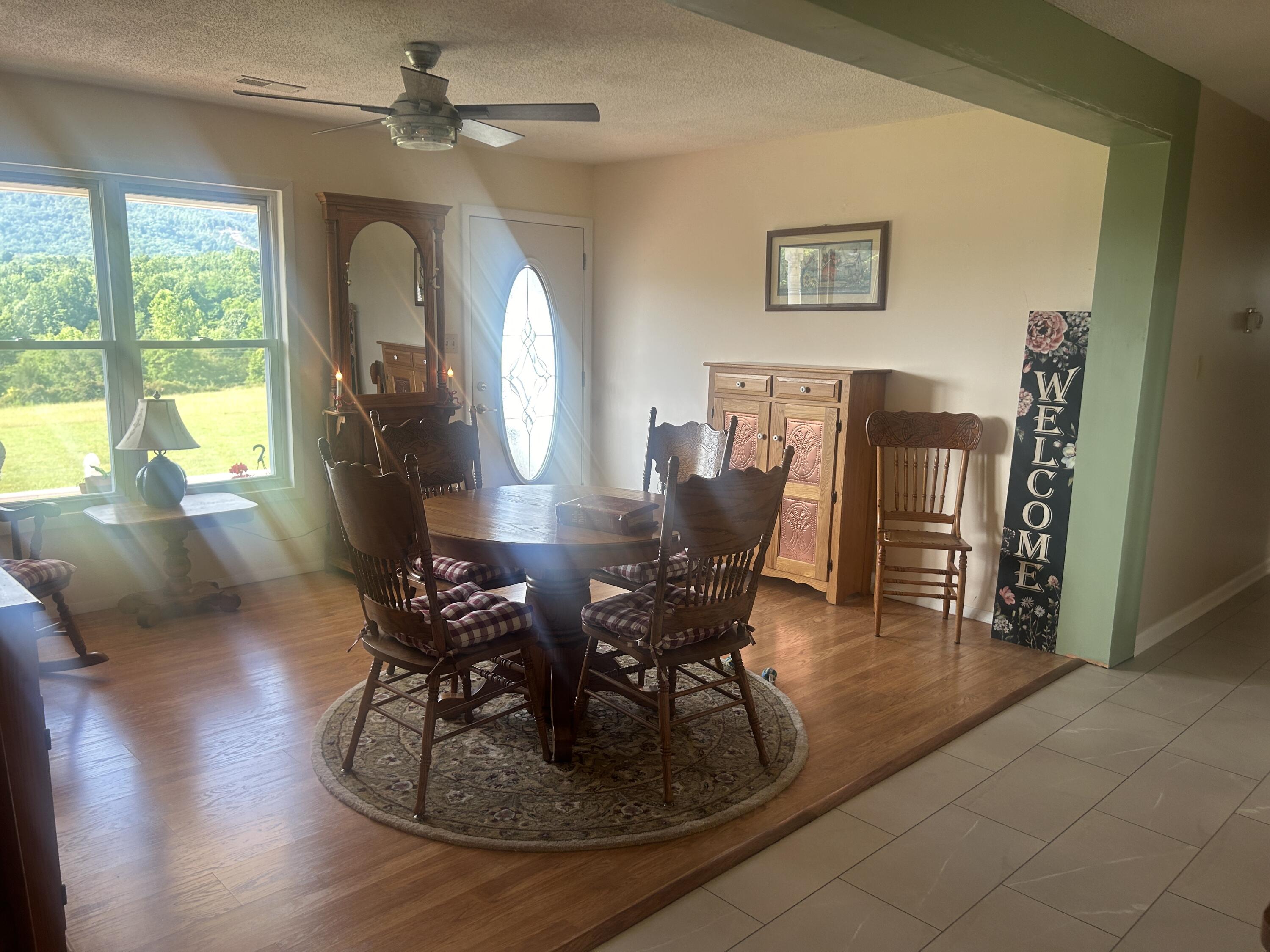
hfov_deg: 67.3
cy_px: 476
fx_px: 954
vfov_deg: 53.1
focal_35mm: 26
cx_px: 635
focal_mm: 5.7
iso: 64
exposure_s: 1/120
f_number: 1.5
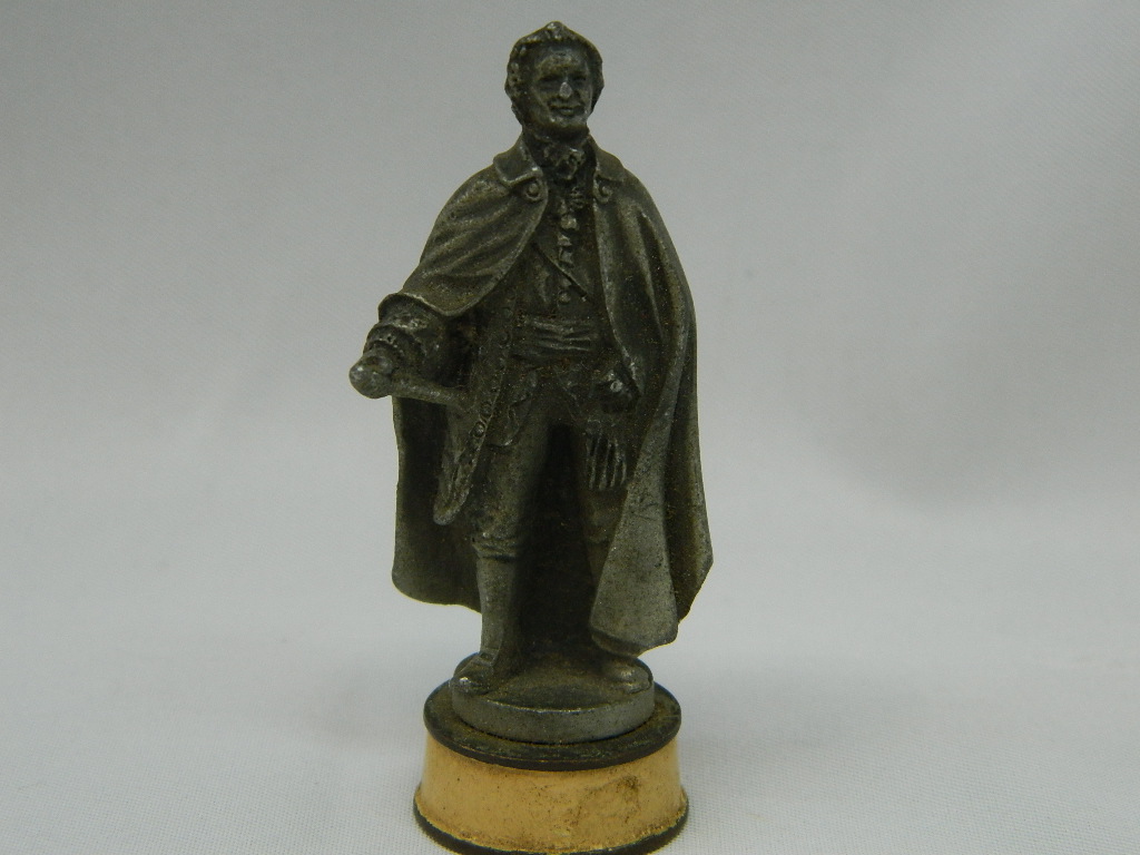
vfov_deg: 14.4
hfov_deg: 19.1
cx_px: 570
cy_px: 428
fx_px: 3392
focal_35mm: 103
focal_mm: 18.6
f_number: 4.5
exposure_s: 1/60
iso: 160
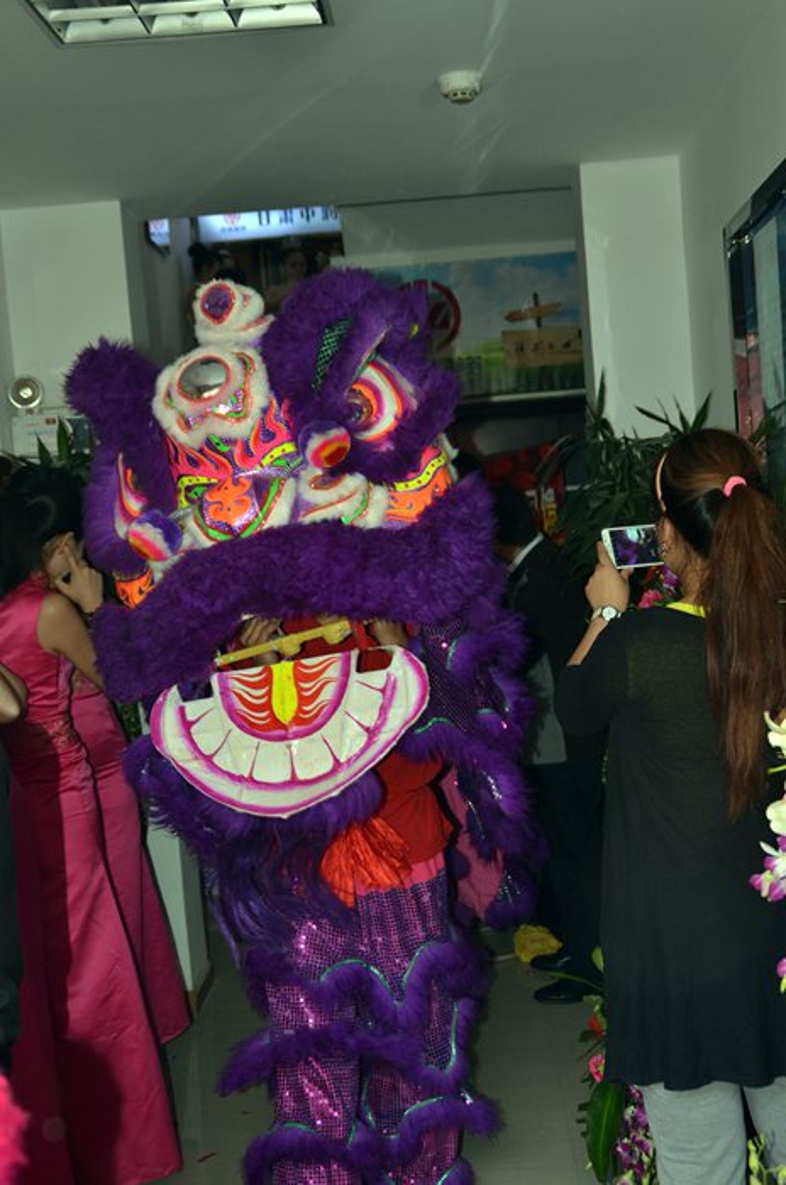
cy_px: 592
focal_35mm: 42
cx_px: 393
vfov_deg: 46.5
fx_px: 1381
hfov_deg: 31.8
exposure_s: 1/250
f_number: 4
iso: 640
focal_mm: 28
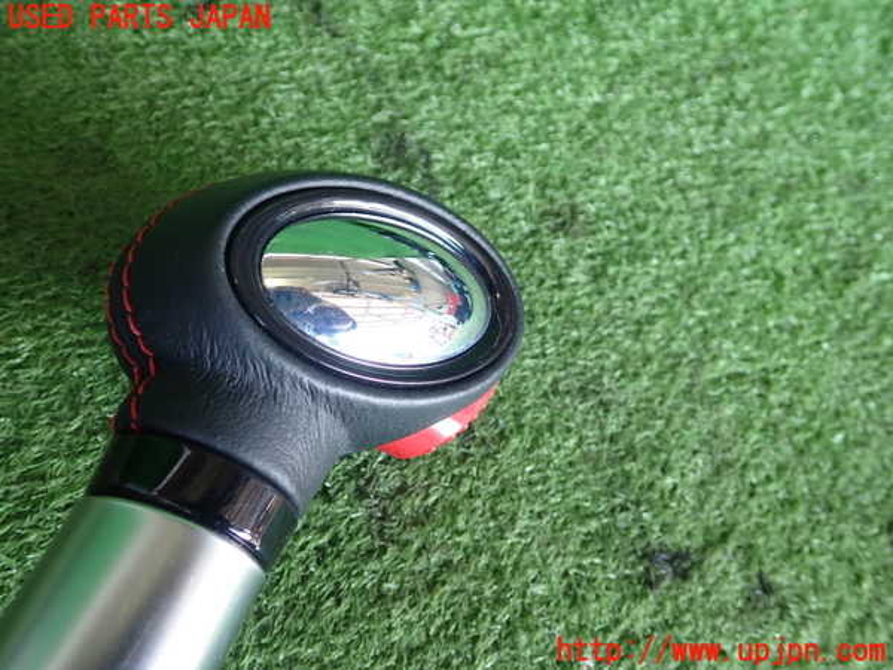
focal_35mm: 30
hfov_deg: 60.0
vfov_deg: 46.8
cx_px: 446
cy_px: 335
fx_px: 774
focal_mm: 5.4
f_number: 2.3
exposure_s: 1/100
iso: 200
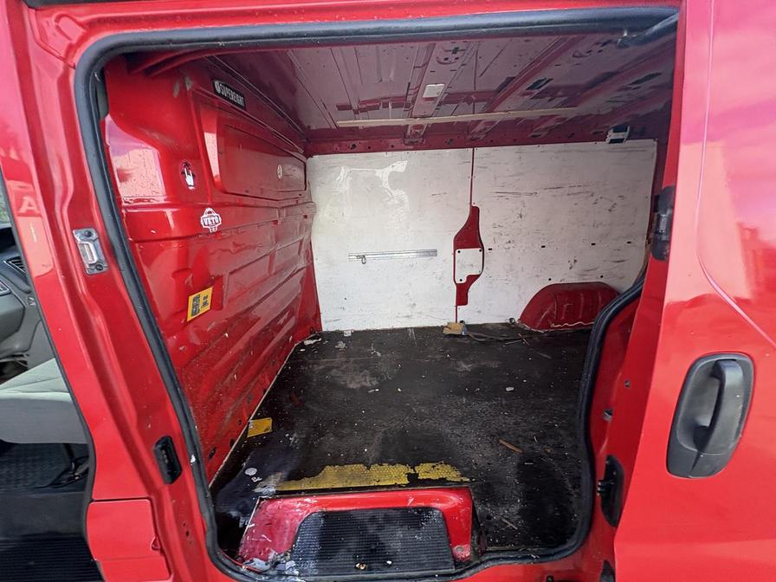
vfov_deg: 85.7
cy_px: 291
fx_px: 314
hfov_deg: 102.1
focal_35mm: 14
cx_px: 388
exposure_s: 1/99
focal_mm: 2.22
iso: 64
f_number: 2.2
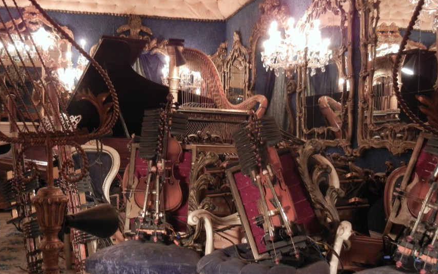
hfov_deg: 46.0
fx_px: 513
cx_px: 181
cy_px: 167
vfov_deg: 29.8
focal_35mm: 43
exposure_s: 1
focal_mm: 6.2
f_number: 3.6
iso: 400
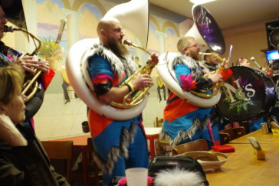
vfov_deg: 36.0
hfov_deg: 51.8
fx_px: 287
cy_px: 91
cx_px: 123
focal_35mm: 37
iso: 3200
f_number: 3.5
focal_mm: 18
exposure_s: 1/40
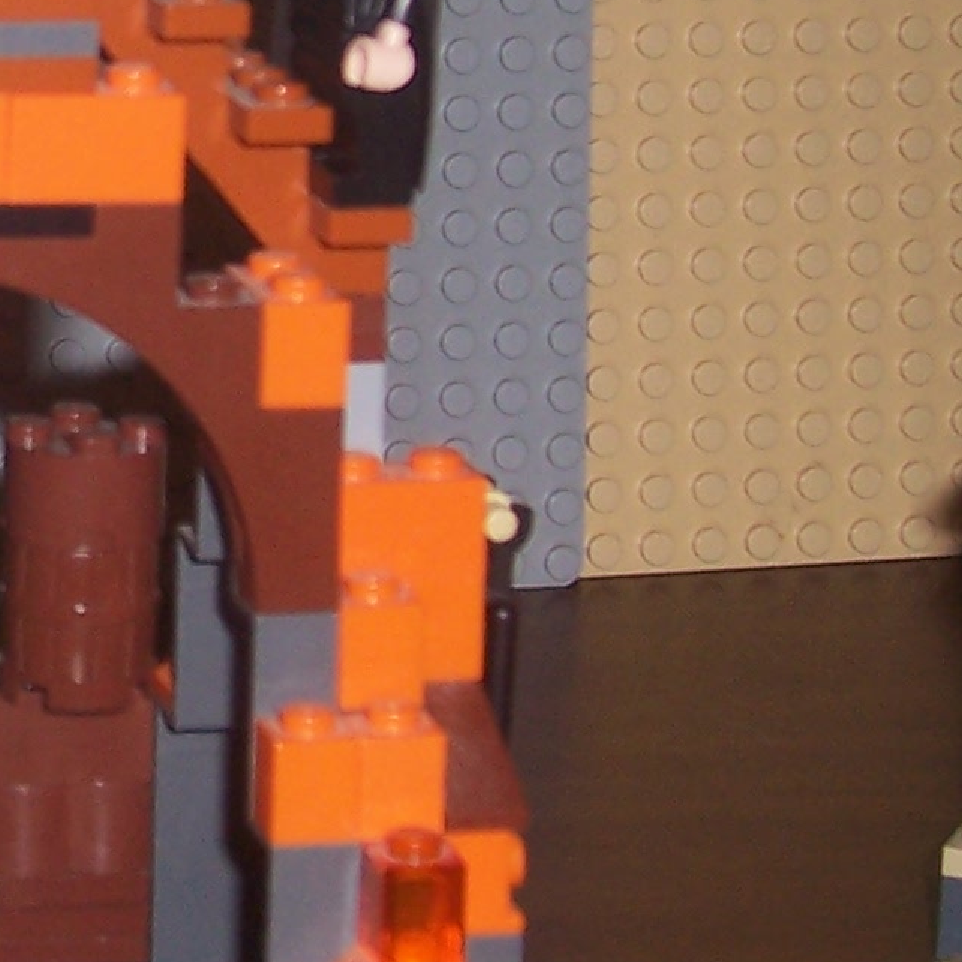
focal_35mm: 148
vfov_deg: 11.7
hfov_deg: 11.5
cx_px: -249
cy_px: 112
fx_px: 4653
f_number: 3
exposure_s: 1/60
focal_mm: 7
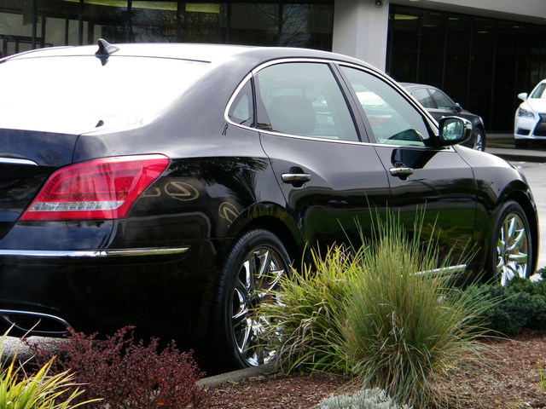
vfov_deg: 15.6
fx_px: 1498
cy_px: 204
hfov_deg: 20.7
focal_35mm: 95
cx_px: 273
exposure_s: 1/125
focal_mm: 16.9
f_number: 4.6
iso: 80
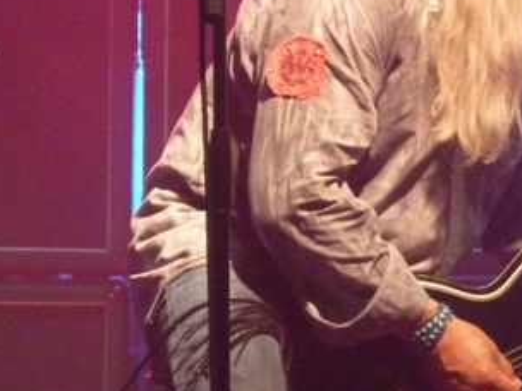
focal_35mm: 323
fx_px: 4871
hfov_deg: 6.1
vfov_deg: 4.6
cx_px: 622
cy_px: 192
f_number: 4.4
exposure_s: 1/60
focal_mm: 21
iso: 800
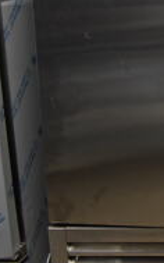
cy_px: -19
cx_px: 384
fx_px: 637
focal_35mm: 89
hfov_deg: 12.0
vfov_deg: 22.1
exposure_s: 1/30
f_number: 3.5
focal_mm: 18
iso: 1100
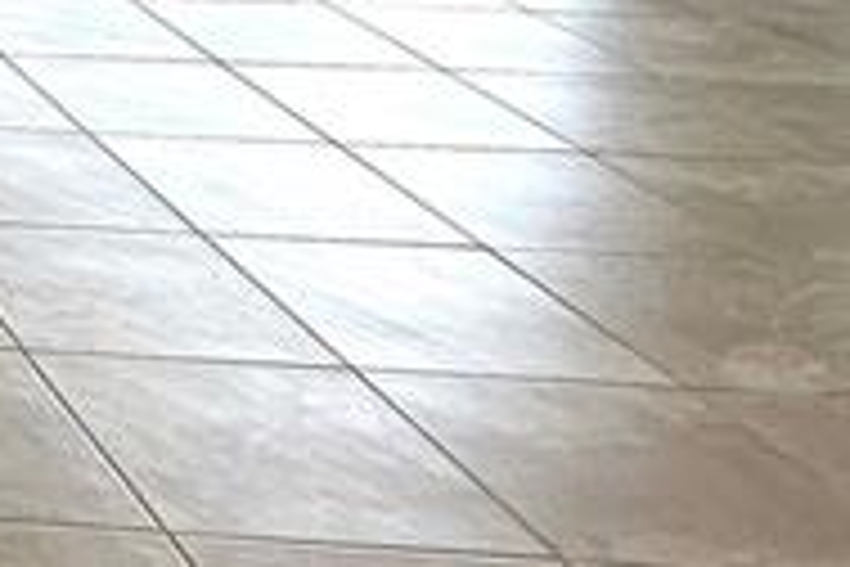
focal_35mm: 79
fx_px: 1865
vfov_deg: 15.1
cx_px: -841
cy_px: -441
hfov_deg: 17.9
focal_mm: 2.22
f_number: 2.2
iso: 64
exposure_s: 1/120
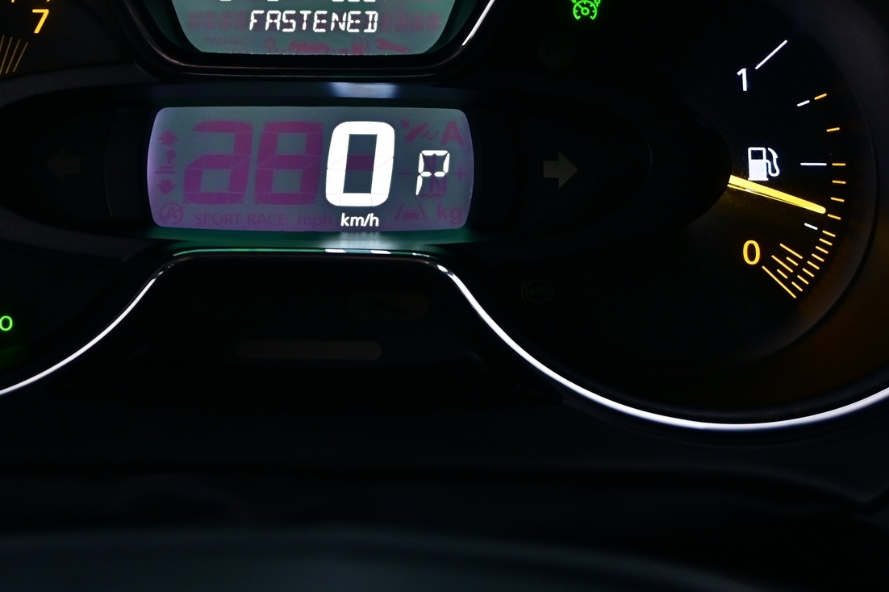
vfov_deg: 18.1
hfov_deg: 26.9
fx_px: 1851
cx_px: 315
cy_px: 176
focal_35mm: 75
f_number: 5
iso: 640
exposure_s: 1/13
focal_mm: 34
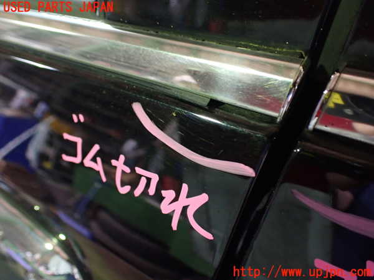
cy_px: 140
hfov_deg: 60.0
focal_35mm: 30
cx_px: 187
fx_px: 324
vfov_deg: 46.8
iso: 800
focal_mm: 5.4
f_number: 2.3
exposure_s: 1/30
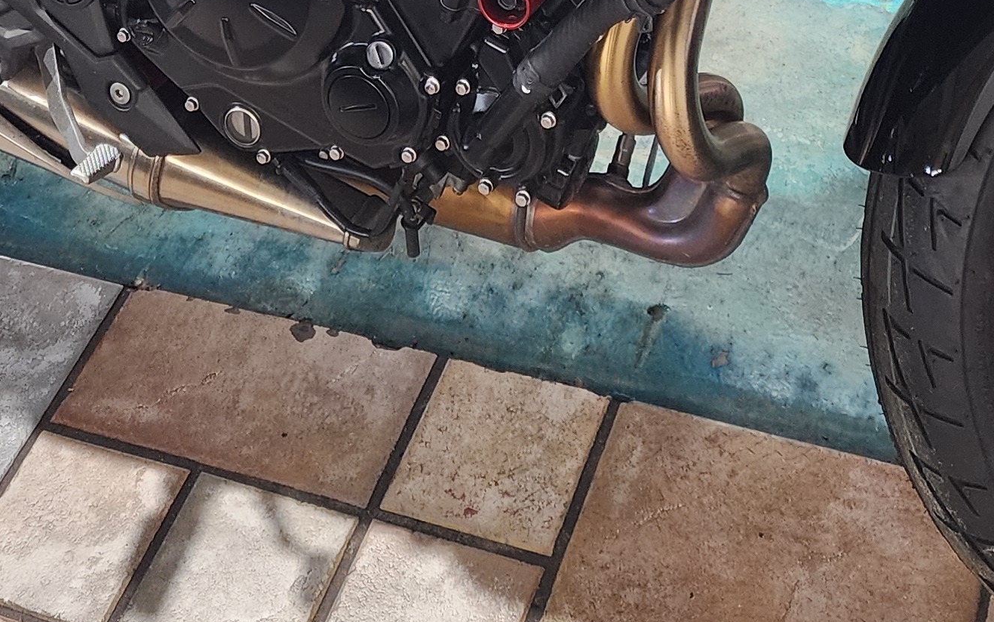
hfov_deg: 27.8
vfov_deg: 15.9
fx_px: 2005
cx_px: 481
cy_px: -363
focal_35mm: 74
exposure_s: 1/120
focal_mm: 6.4
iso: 400
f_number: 1.8
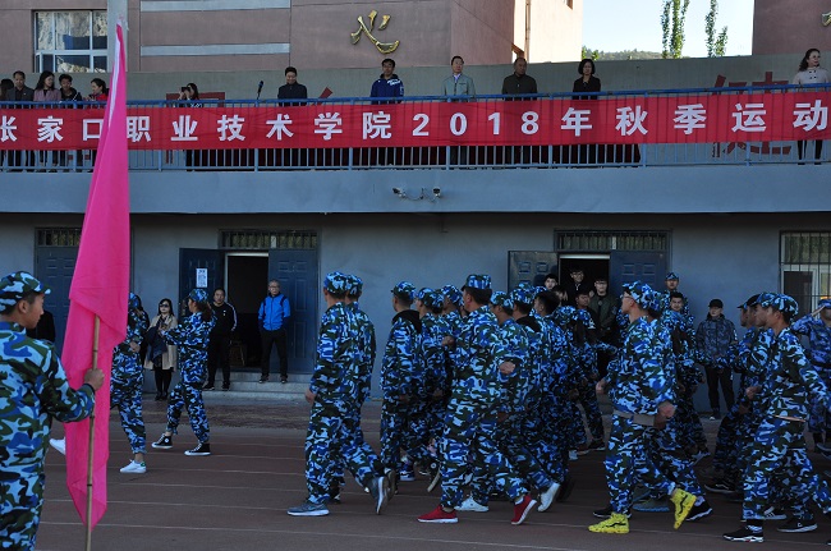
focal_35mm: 68
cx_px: 416
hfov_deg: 29.9
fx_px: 1555
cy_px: 276
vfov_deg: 20.1
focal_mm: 45
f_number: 8
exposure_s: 1/250
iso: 200
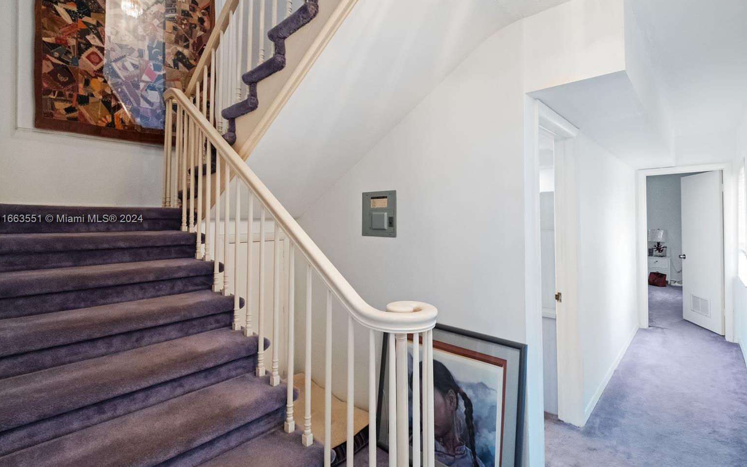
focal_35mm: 16
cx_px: 378
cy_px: 220
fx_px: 326
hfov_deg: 97.8
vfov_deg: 71.2
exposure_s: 1/15
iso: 1600
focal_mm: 10
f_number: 7.1
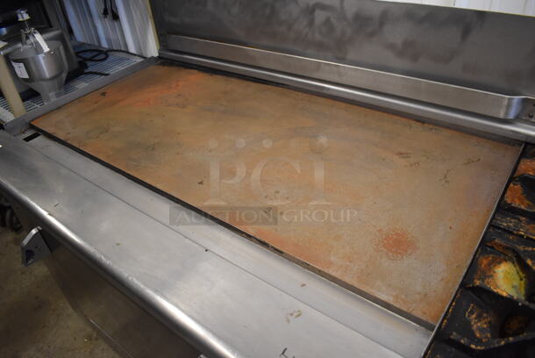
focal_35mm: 27
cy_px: 179
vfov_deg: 48.0
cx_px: 268
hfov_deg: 67.3
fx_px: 402
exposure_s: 1/125
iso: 1100
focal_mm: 18
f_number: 3.5
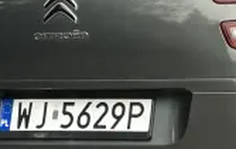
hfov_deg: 6.7
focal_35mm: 312
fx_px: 2010
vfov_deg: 4.2
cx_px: 264
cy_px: 75
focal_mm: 9
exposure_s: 1/76
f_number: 2.8
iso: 250
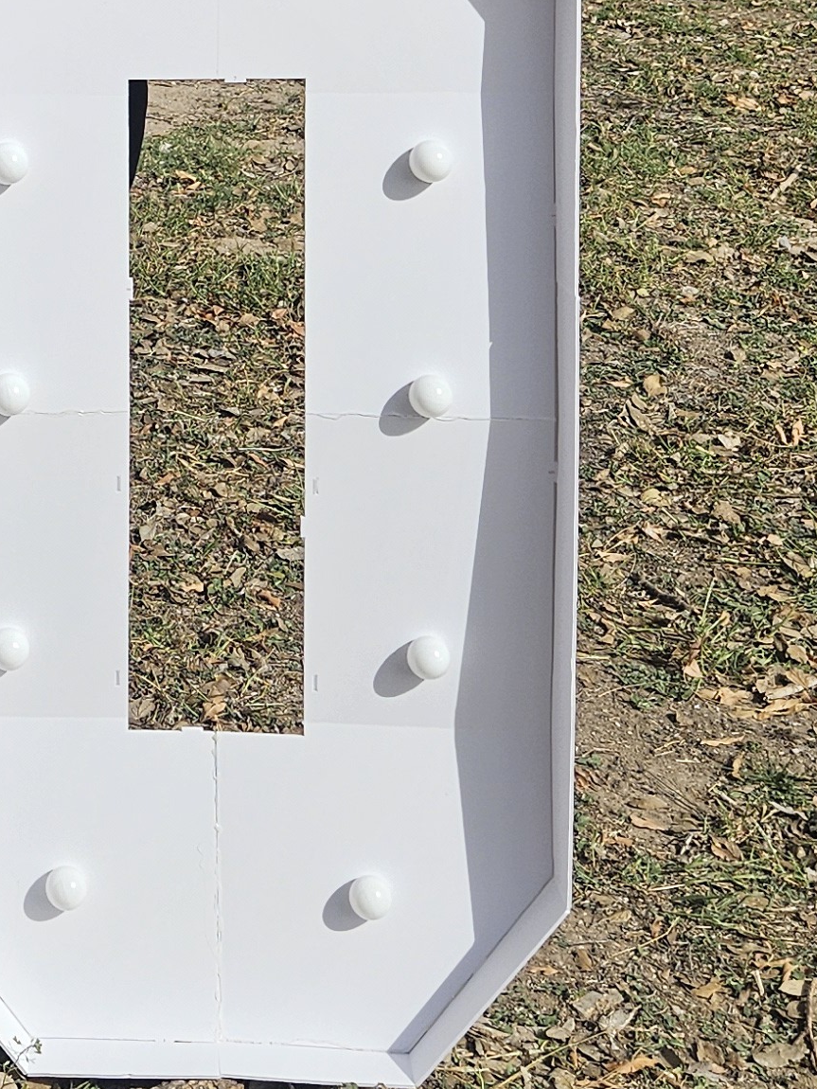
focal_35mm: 80
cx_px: -131
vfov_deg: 23.0
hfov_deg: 17.7
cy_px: -111
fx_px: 2517
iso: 25
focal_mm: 5.4
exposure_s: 1/3935
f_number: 1.8
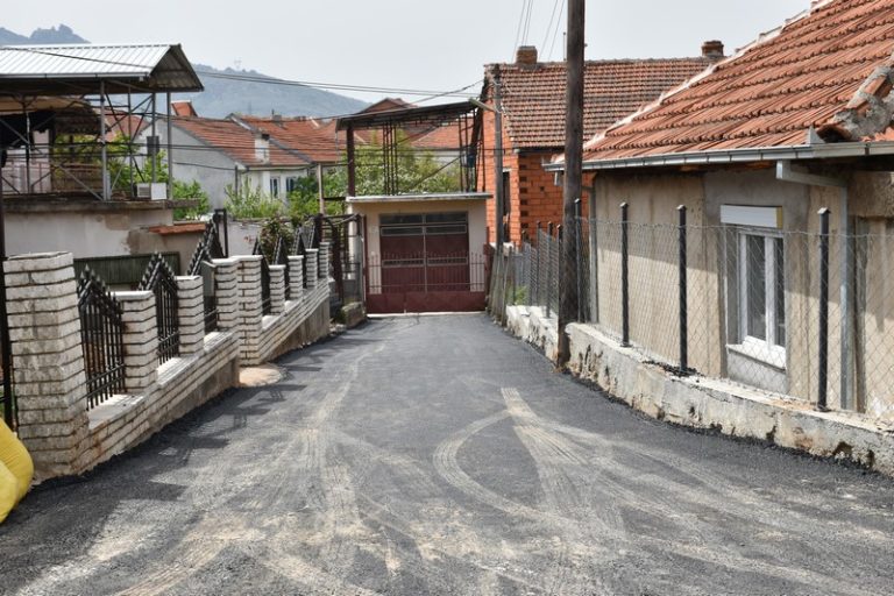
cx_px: 447
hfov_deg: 35.1
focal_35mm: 57
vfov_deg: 23.8
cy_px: 298
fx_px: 1415
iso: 200
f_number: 10
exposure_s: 1/400
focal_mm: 38
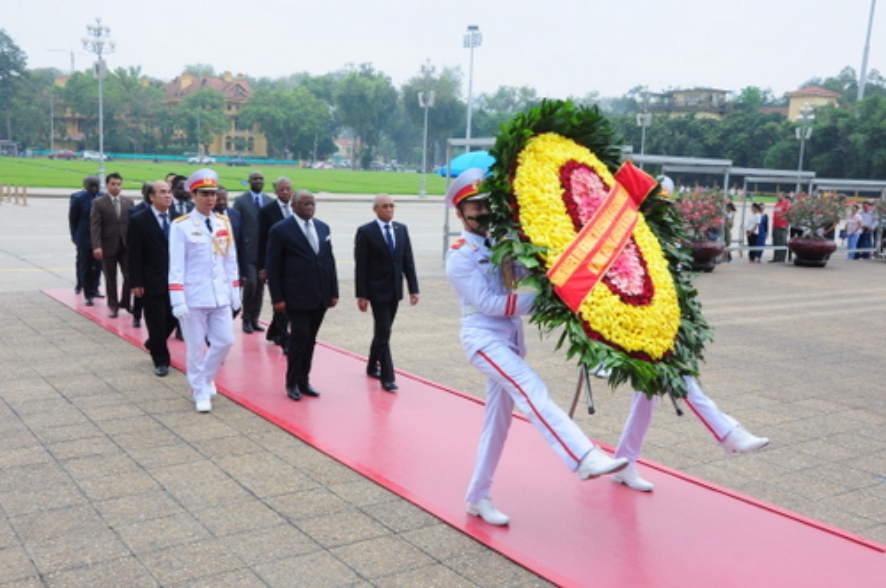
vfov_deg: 35.4
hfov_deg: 51.3
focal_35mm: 38
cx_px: 443
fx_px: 922
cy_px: 294
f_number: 10
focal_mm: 25
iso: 400
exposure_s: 1/160
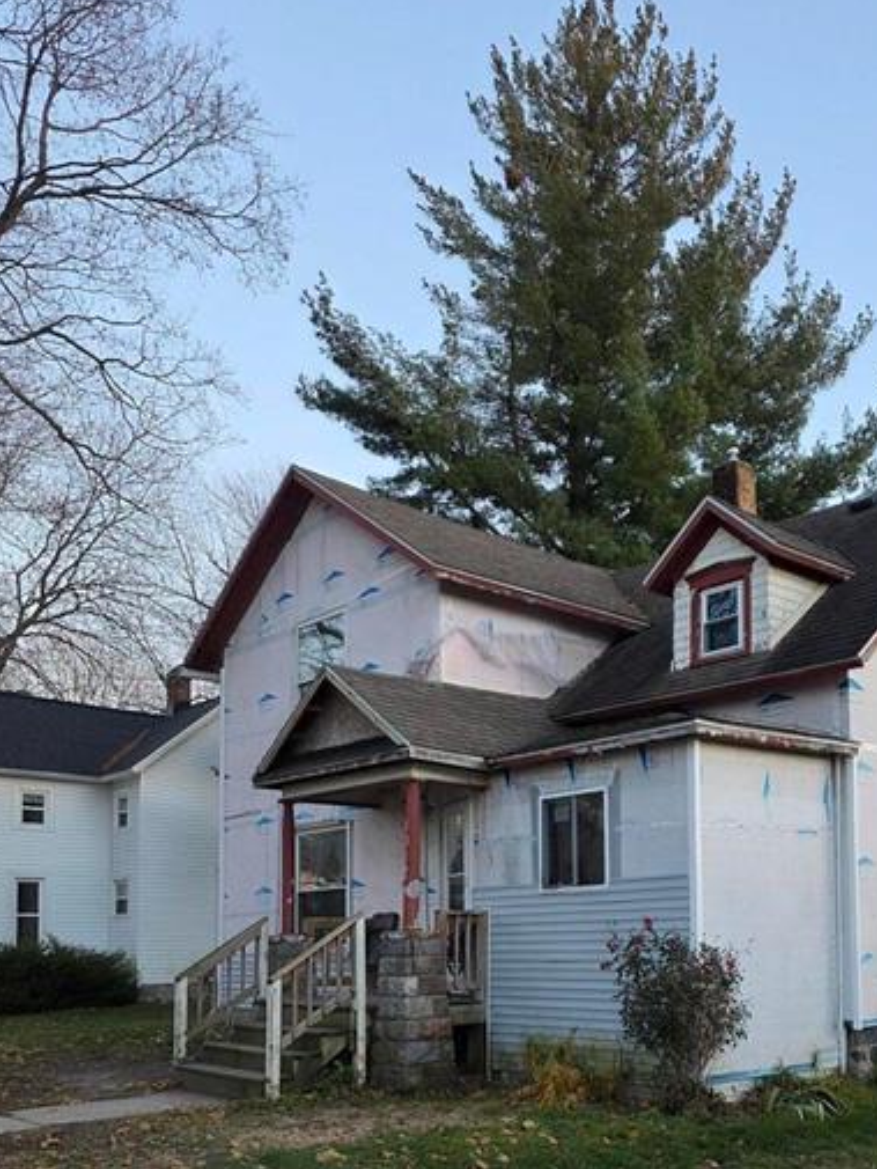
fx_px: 1182
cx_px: 613
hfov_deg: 40.0
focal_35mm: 35
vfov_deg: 50.9
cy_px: 840
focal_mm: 6.3
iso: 125
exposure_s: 1/180
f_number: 1.7
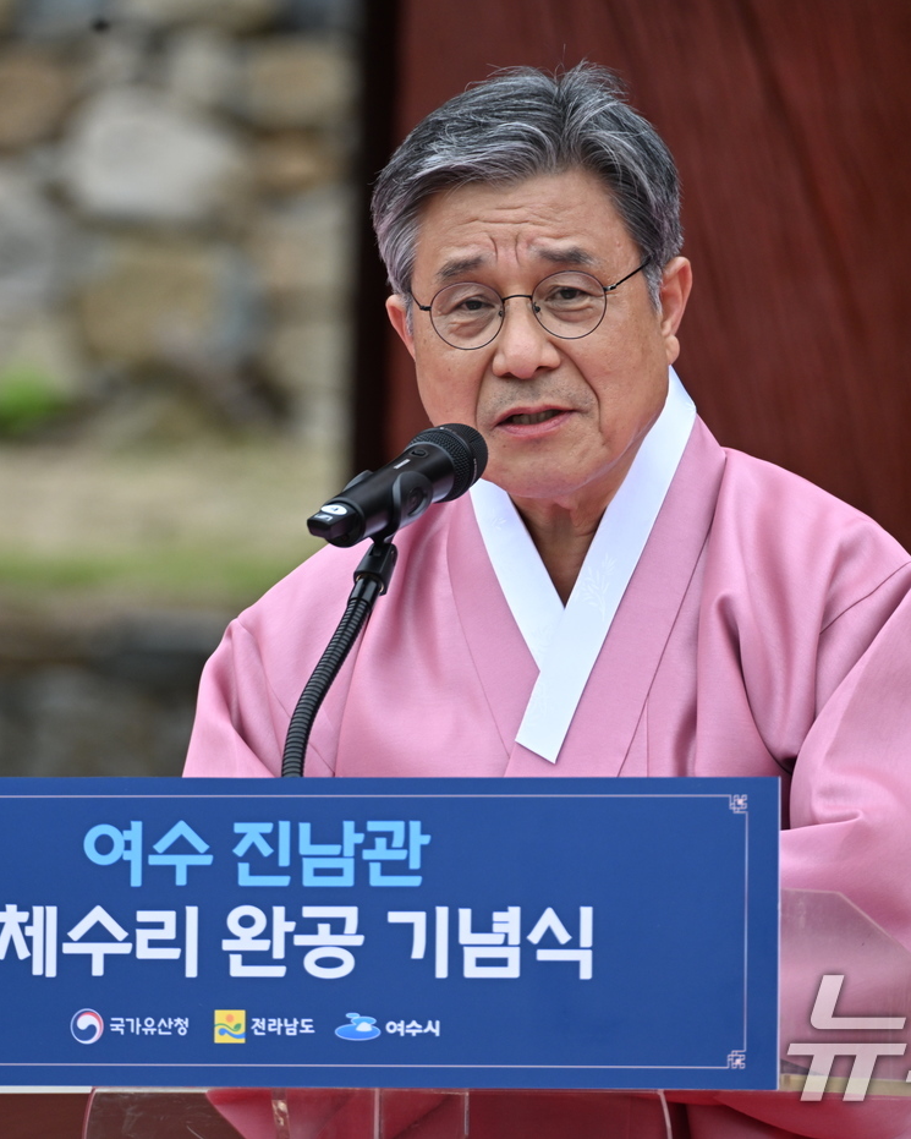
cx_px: 418
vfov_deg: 3.9
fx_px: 16646
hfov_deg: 3.1
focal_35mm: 494
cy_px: 570
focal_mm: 350
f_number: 8
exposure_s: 1/320
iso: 800
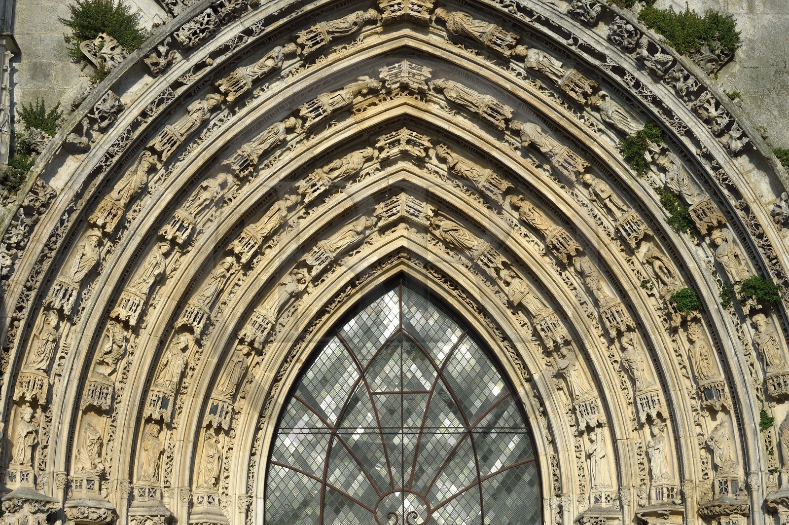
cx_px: 394
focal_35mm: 70
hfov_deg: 28.9
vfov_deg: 19.4
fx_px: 1533
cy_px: 262
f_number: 9
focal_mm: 70
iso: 200
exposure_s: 1/250
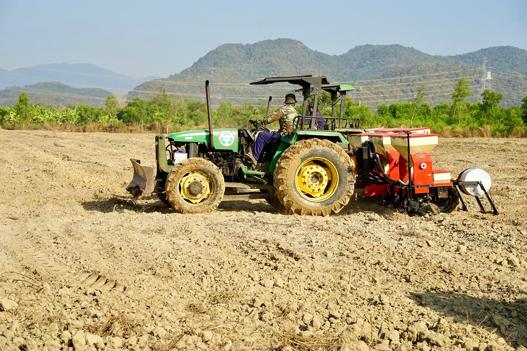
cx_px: 264
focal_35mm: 81
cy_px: 176
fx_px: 1186
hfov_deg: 25.1
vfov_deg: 16.9
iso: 100
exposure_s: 1/160
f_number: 9
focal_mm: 81
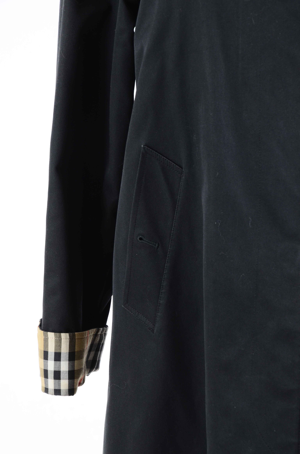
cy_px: 227
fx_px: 1978
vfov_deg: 13.1
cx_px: 150
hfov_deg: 8.7
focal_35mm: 158
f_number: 10
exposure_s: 1/80
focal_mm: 105
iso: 400
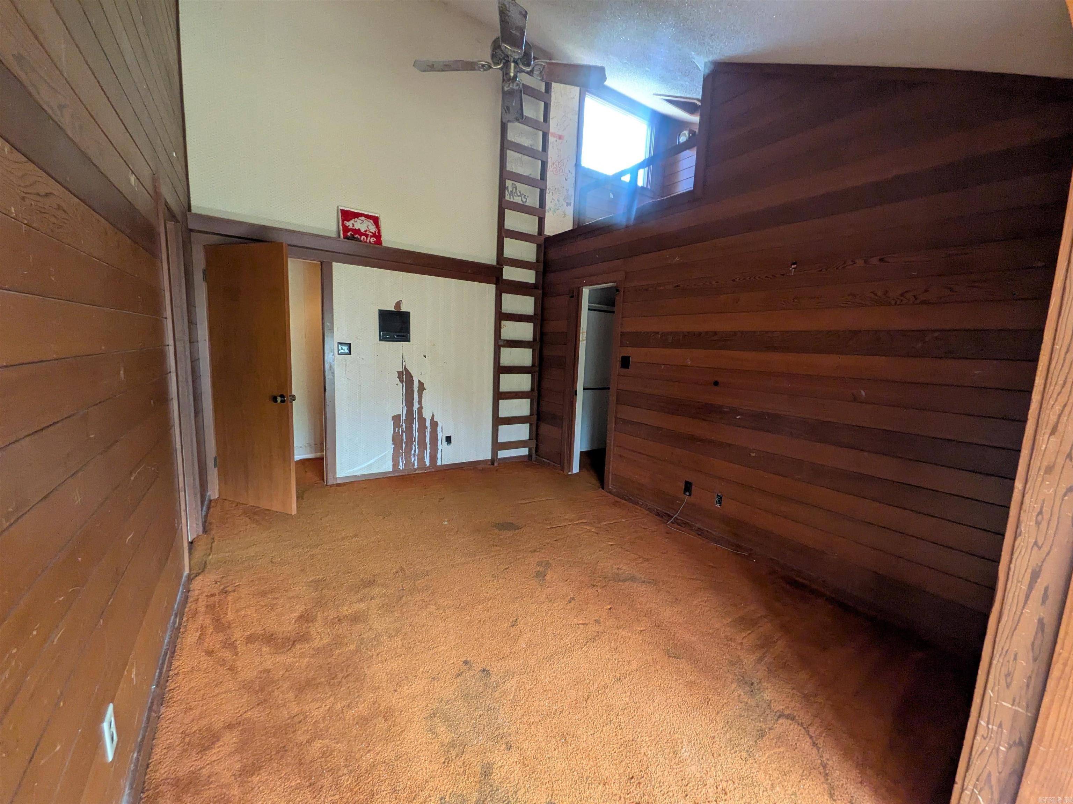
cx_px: 536
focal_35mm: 14
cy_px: 402
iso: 324
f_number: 2.2
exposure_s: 1/27.8
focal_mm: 1.85
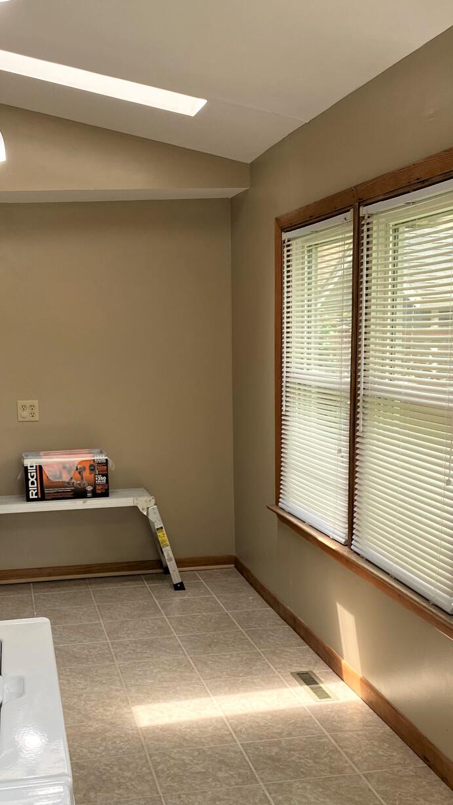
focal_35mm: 46
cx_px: 177
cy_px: 531
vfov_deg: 44.0
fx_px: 982
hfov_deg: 25.9
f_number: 1.8
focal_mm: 4.25
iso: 32
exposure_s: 1/159
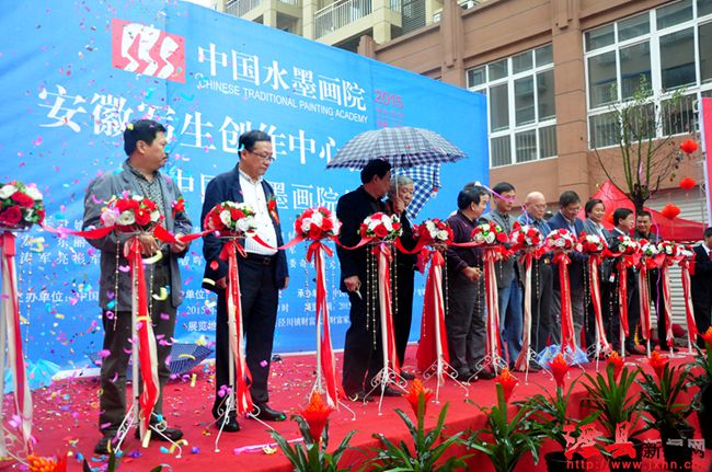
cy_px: 236
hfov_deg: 57.3
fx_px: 652
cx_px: 356
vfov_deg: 39.8
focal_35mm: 33
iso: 1000
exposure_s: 1/125
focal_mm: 22
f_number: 5.6
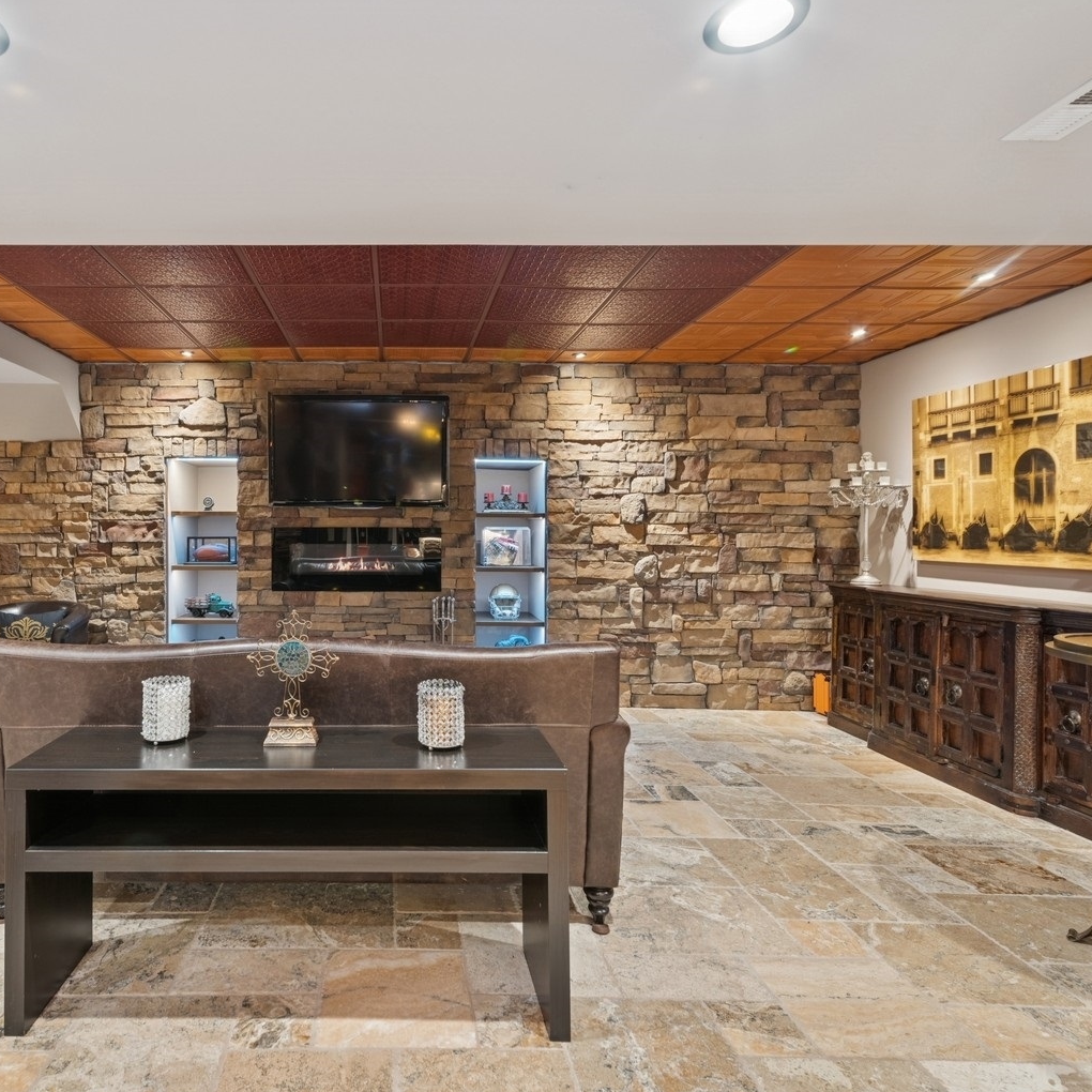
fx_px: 714
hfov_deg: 72.6
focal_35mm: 20
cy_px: 542
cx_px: 364
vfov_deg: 74.8
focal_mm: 15
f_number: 10
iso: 250
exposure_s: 1/1.25
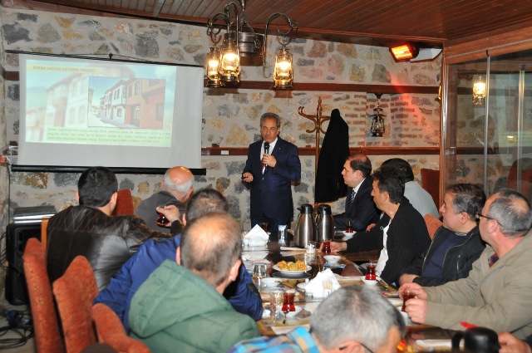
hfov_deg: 42.4
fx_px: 686
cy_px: 176
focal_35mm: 46
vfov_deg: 28.9
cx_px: 266
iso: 800
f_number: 7.1
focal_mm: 31
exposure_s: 1/60
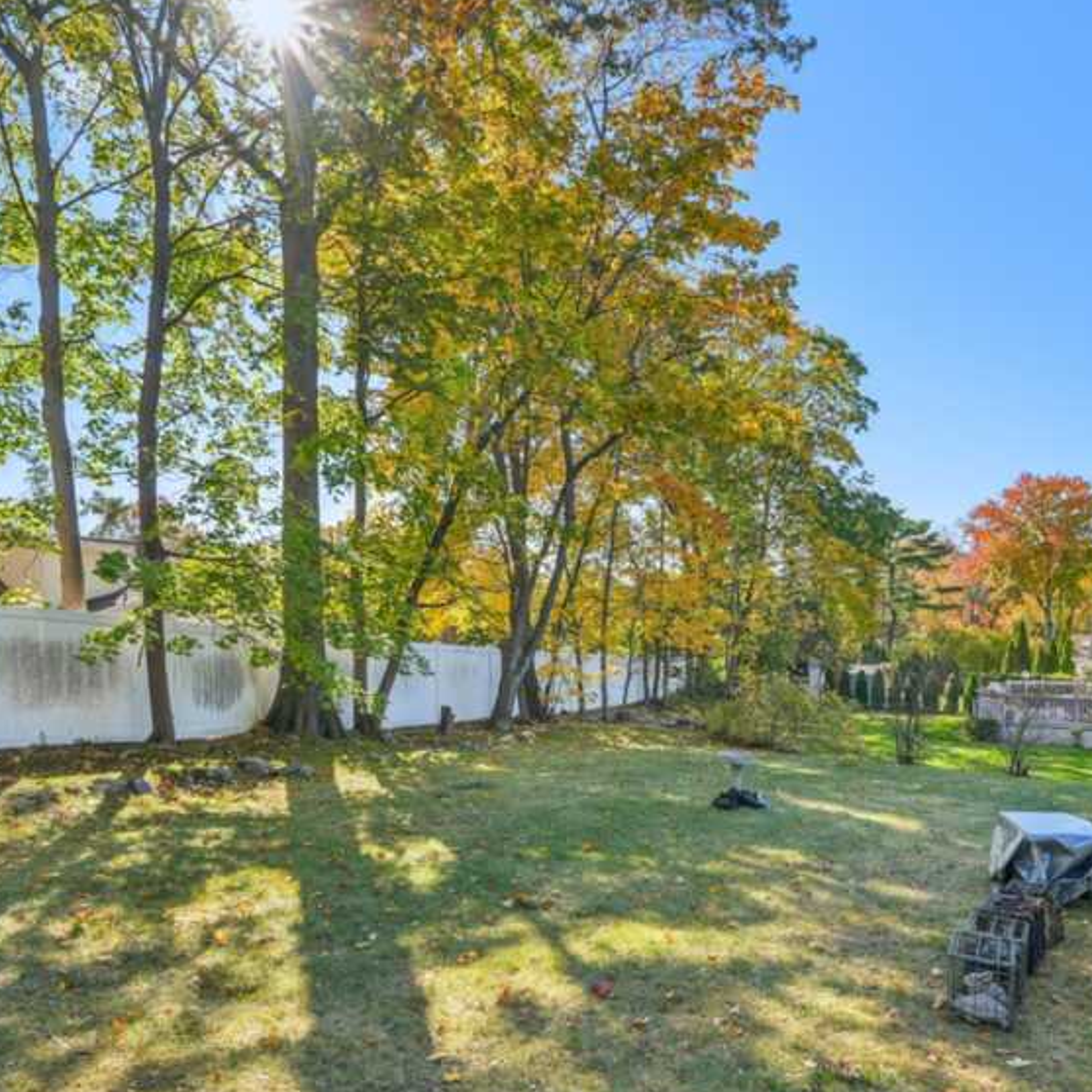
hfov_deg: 62.9
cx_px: 582
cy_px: 620
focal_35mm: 25
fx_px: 892
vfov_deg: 62.7
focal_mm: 16
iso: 100
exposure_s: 1/80
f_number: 8
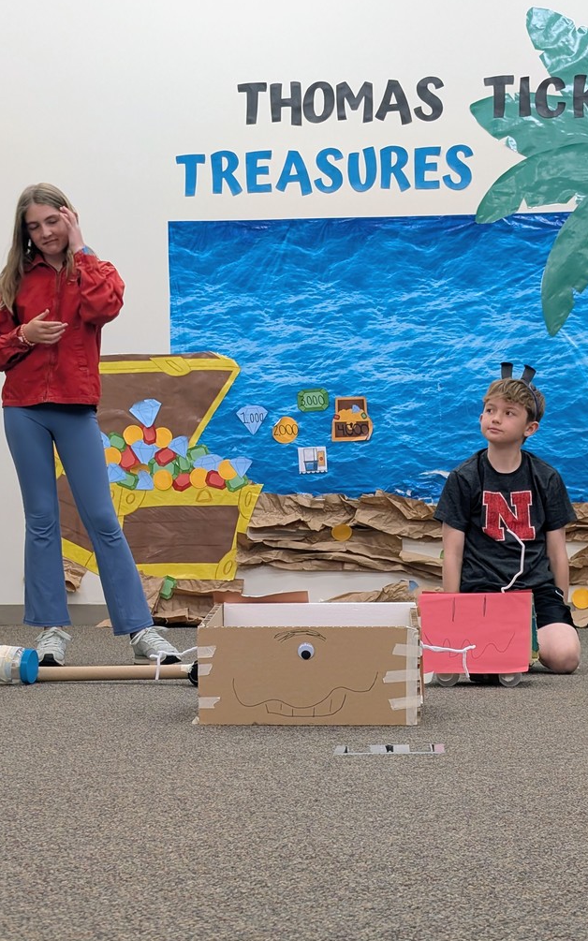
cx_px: 314
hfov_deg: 24.4
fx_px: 1359
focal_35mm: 53
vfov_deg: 38.2
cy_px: 467
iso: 136
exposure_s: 1/63.2
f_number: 1.68
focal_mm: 6.9
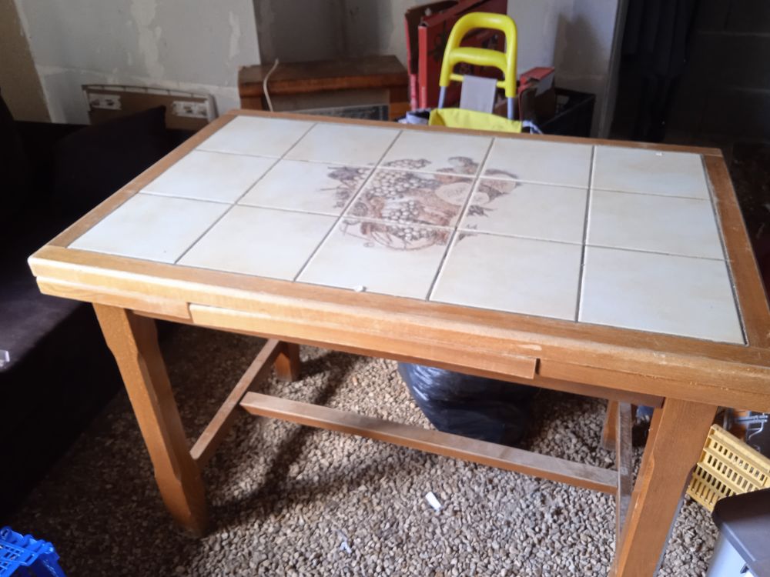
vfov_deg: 49.7
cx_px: 385
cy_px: 288
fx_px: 623
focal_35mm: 28
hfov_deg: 63.4
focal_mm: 3.43
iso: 468
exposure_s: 1/25
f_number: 2.2
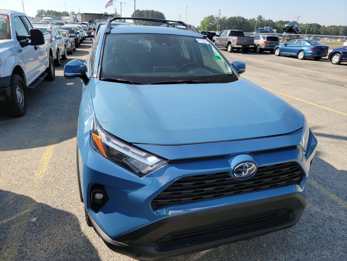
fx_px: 241
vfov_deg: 56.8
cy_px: 130
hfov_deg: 71.6
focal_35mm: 24
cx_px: 174
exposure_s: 1/569
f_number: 1.8
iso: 50
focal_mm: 6.7
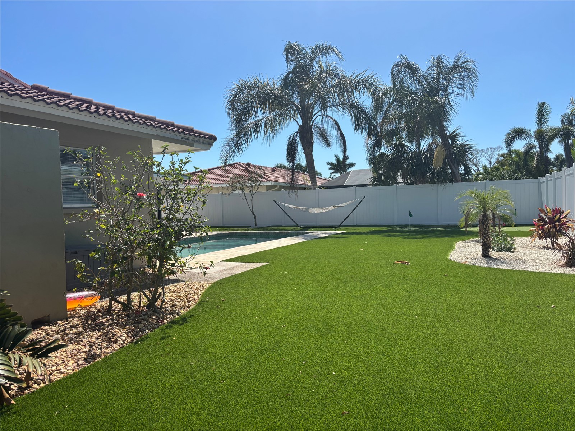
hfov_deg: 67.3
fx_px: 432
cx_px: 288
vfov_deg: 53.1
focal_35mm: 26
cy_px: 216
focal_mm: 5.96
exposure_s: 1/4082
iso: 50
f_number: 1.6
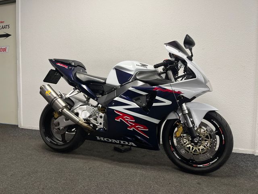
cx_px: 129
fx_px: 194
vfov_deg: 53.1
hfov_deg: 67.3
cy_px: 97
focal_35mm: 26
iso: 125
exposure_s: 1/100
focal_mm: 5.1
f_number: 1.6
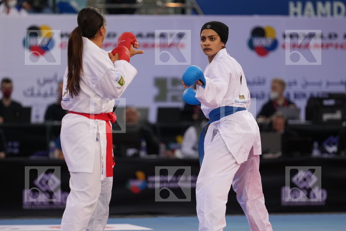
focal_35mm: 300
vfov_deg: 4.6
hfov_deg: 6.9
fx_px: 2883
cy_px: 116
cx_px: 173
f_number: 2.8
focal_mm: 200
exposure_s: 1/1000
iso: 2000
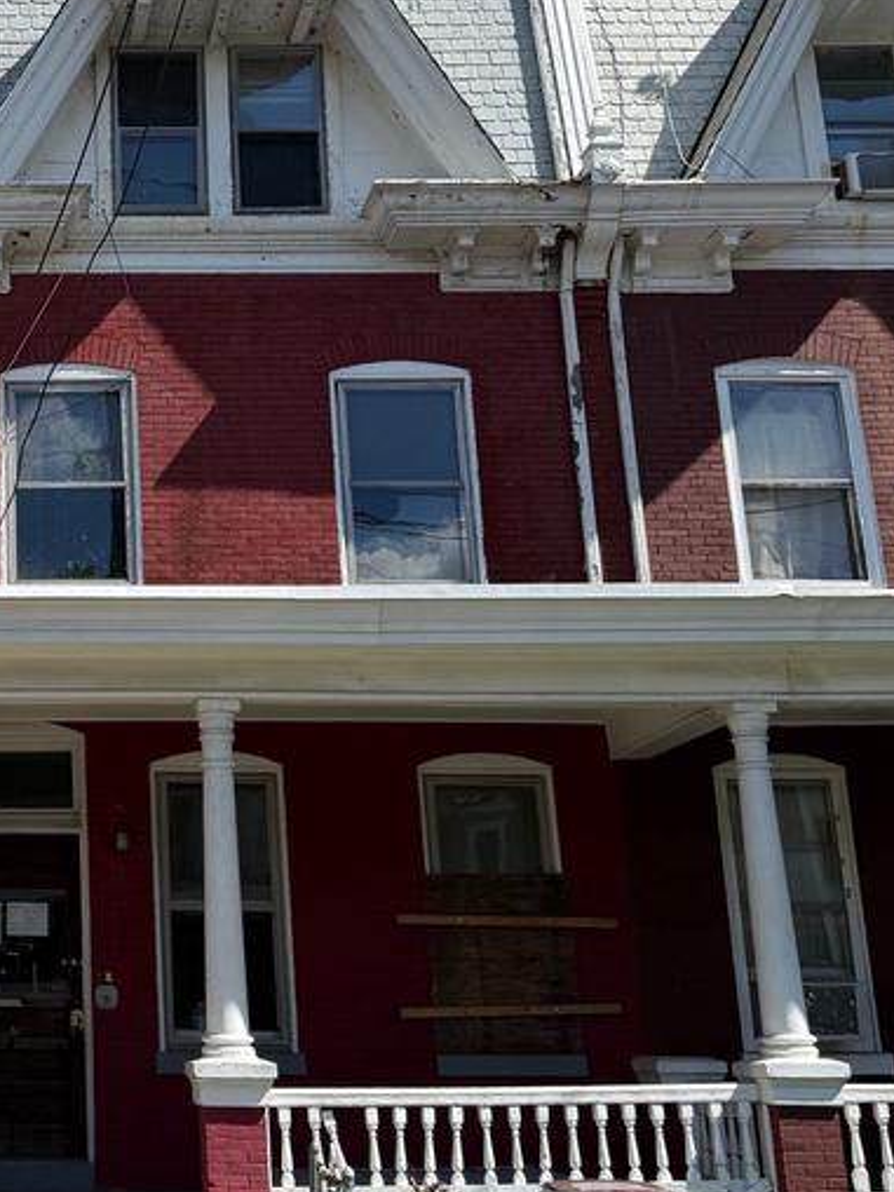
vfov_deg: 37.5
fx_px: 1756
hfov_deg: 26.9
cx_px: -12
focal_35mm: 51
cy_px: 533
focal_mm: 6.76
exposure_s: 1/4167
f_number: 1.78
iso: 80
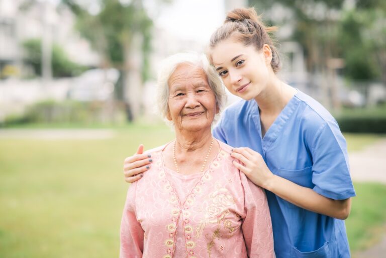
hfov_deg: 23.9
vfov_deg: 16.1
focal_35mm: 85
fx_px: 912
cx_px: 193
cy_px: 129
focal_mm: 85
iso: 100
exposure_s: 1/1250
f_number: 2.8
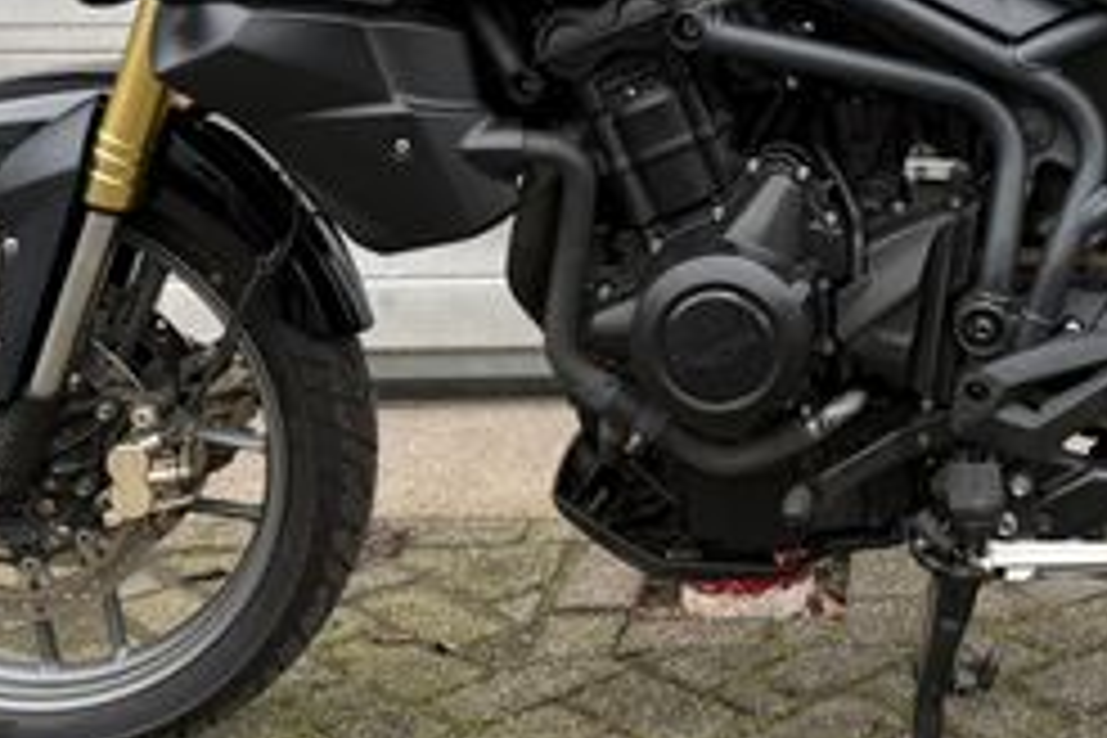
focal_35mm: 65
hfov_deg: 30.1
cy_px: -4
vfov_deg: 20.3
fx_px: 1999
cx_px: 918
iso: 100
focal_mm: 6.76
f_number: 1.78
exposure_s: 1/121
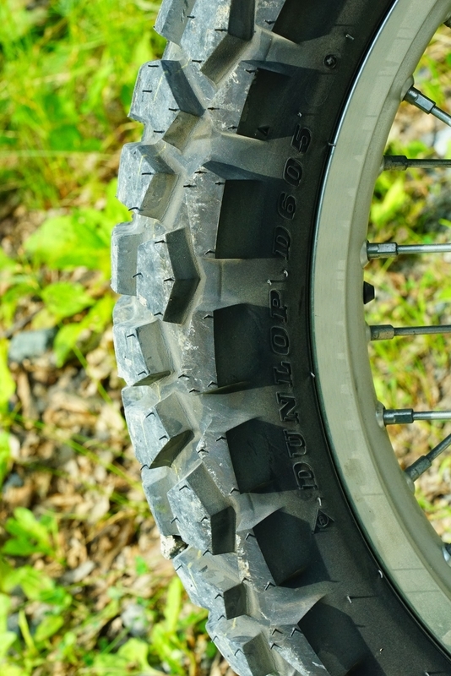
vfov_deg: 19.4
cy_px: 338
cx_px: 226
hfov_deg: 13.1
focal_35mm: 105
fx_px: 1971
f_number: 16
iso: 3200
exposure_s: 1/125
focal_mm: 105
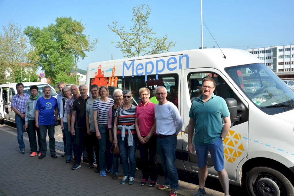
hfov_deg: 59.5
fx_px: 257
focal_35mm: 32
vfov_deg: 41.7
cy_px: 98
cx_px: 147
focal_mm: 21
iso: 400
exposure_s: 1/1250
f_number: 5
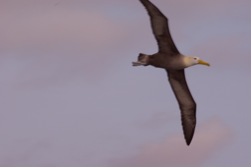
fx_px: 3138
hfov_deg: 4.6
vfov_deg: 3.1
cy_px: 84
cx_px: 126
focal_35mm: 450
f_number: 13
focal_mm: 300
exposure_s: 1/125
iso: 100
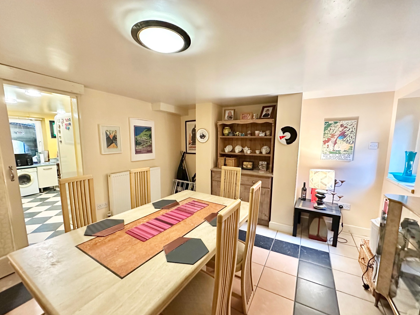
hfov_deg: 98.2
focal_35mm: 15
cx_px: 208
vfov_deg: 81.7
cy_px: 166
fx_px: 182
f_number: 2.2
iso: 1000
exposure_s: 1/50
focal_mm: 2.22
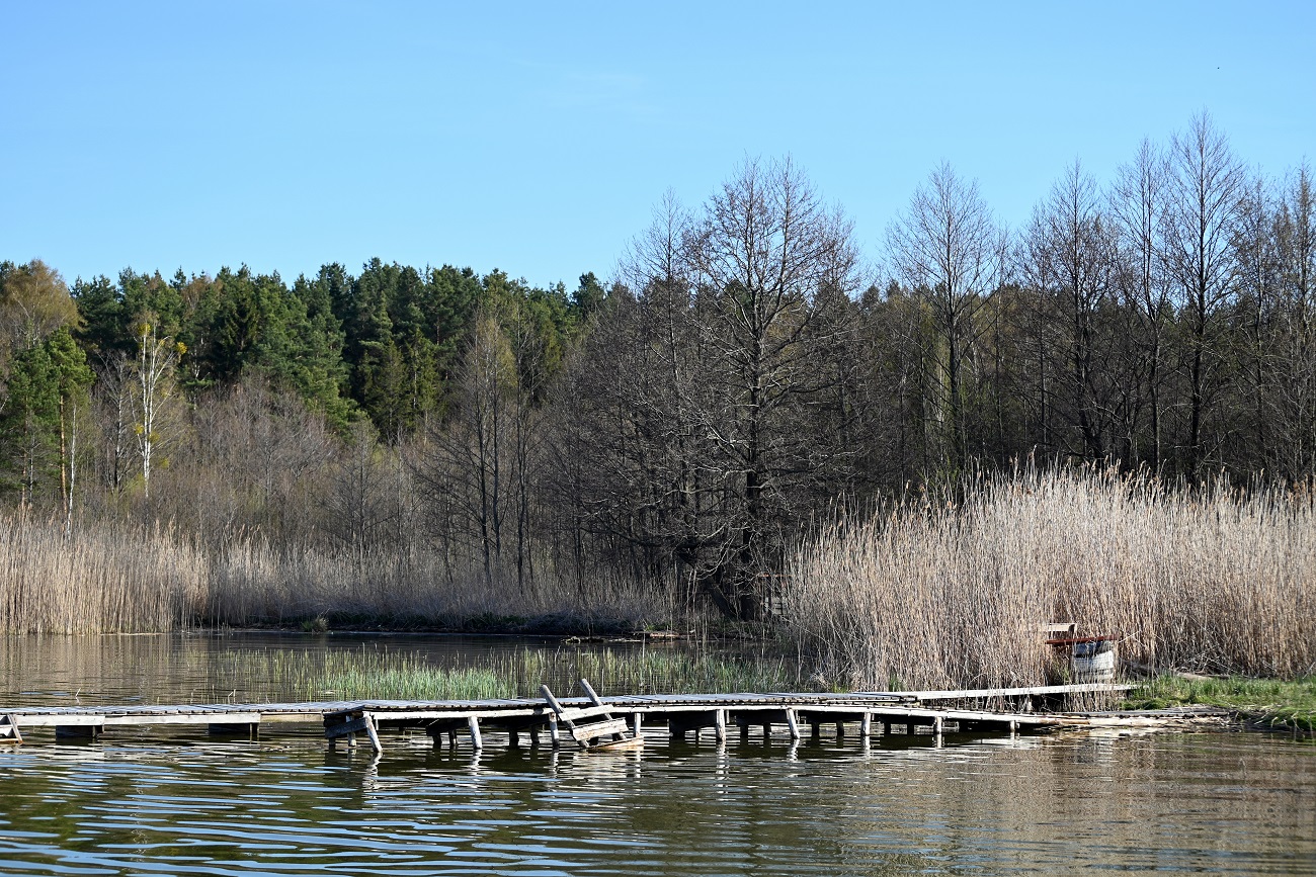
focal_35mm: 70
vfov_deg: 19.5
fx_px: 2559
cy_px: 438
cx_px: 658
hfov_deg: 28.8
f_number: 5.6
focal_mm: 70
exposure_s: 1/500
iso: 160
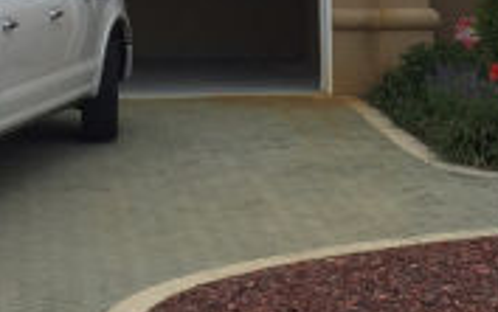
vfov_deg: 9.0
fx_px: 1888
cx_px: 222
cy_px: -250
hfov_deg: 15.0
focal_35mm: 139
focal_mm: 4.15
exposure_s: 1/3597
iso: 32
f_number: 2.2
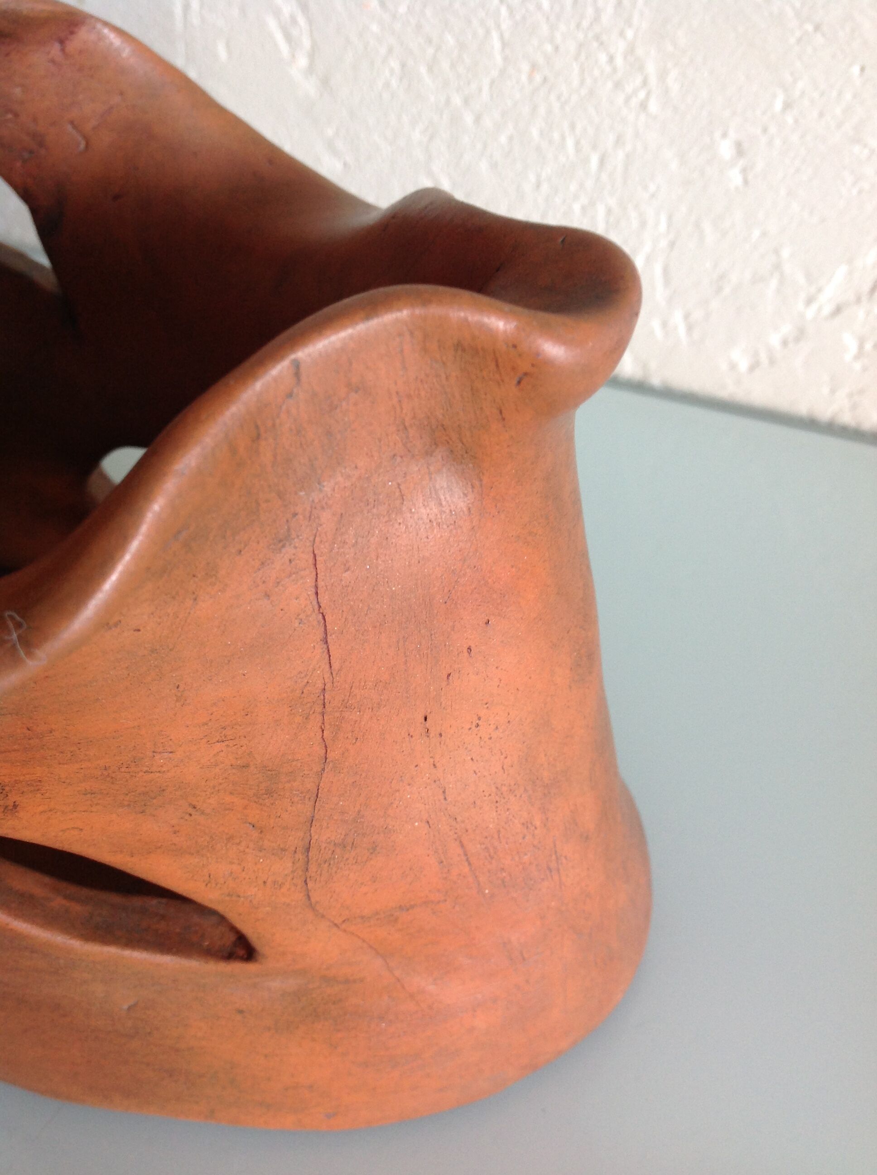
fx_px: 1185
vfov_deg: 52.7
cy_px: 588
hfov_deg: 40.6
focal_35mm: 35
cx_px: 438
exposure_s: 1/15
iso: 80
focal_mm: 4.28
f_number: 2.4
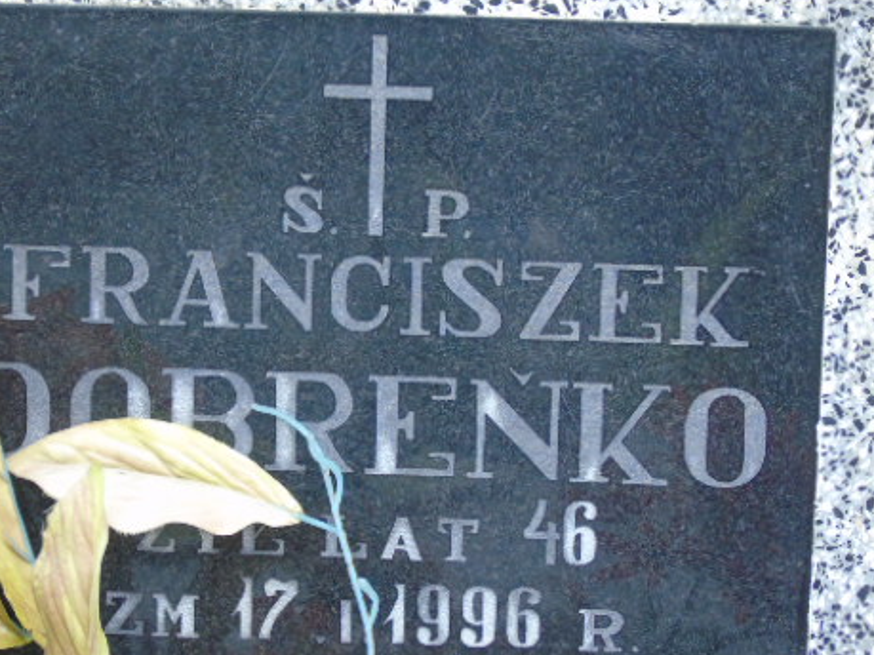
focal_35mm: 226
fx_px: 5705
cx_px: 394
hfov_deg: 8.8
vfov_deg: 6.6
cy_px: 415
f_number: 4.9
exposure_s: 1/60
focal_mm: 29
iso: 400
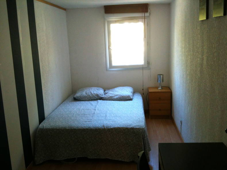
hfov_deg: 52.6
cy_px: 85
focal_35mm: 35
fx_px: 229
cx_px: 114
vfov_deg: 40.7
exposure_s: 1/15
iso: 125
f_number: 2.8
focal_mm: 3.85
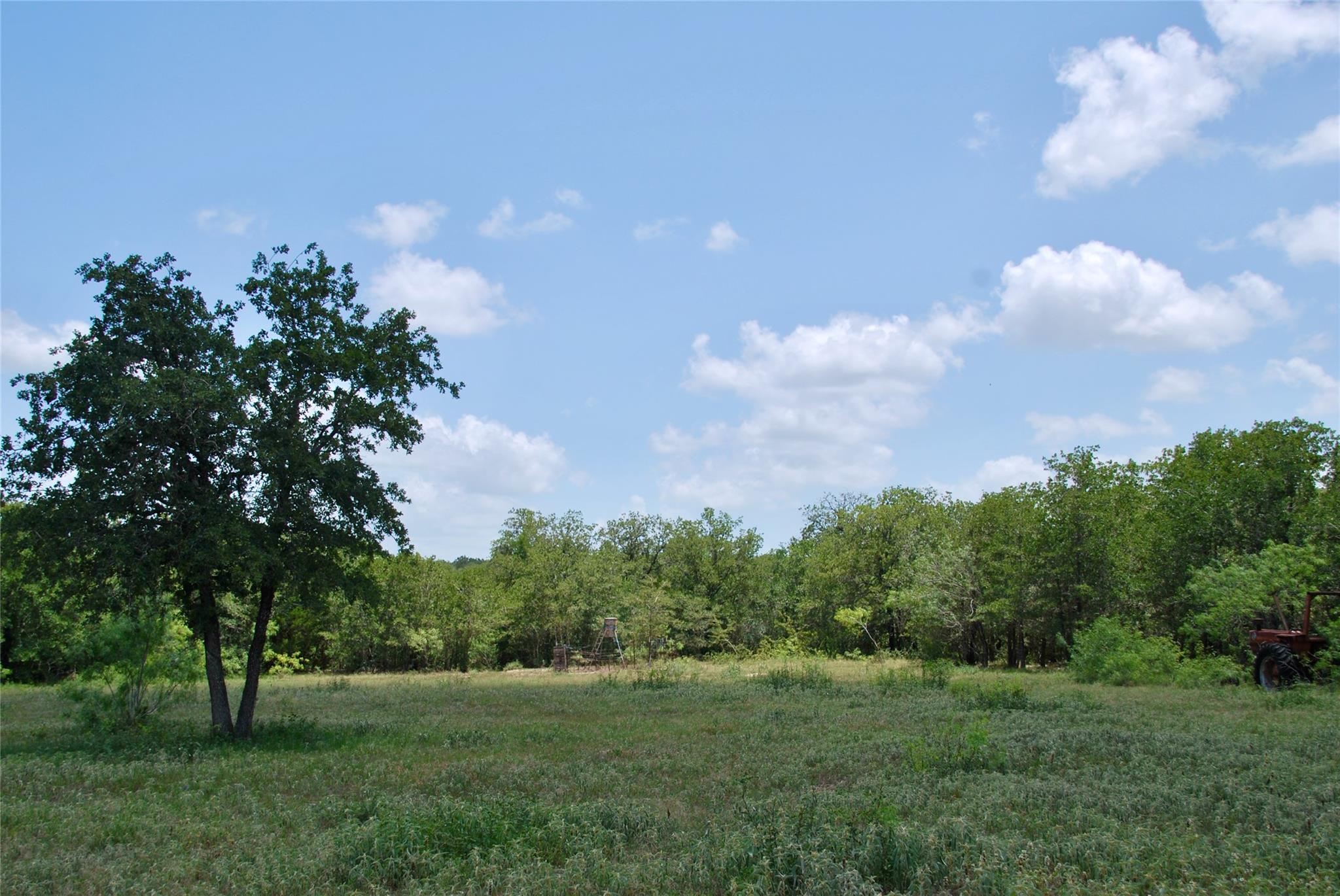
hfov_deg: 44.9
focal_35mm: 44
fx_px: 1621
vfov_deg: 30.9
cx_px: 670
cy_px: 448
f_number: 8
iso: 100
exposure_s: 1/250
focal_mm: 29
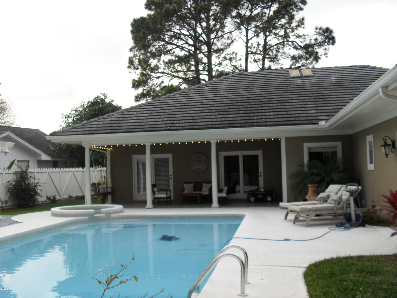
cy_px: 149
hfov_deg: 52.6
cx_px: 198
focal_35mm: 35
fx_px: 401
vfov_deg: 40.7
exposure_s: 1/180
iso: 100
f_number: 3.2
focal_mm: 6.3
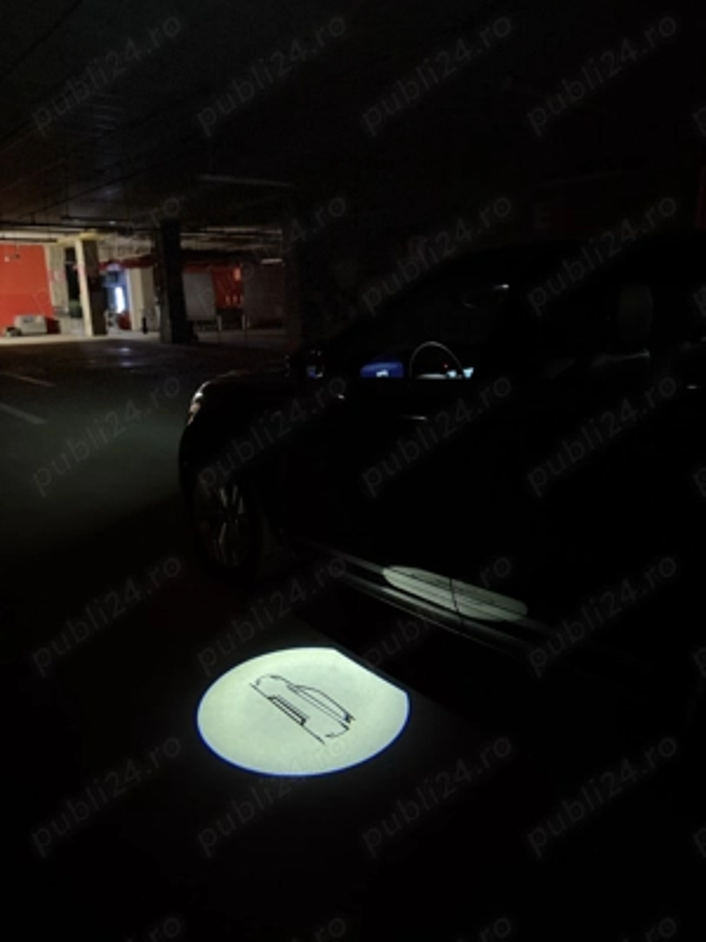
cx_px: 353
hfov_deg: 56.8
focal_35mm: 24
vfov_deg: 71.6
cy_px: 471
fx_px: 653
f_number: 1.78
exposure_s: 1/15
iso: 3200
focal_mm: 6.76
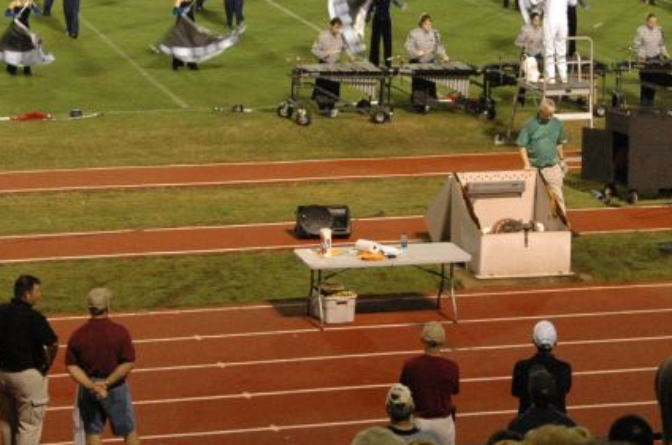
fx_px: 2161
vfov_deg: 11.7
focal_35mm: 116
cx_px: 284
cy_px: 35
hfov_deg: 17.7
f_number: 2.8
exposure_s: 1/60
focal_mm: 32
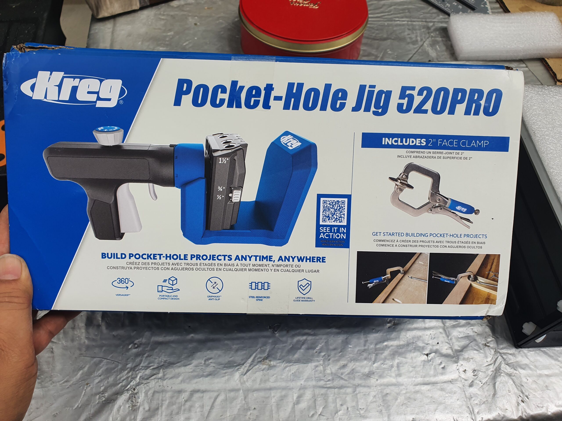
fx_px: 422
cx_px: 281
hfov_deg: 67.3
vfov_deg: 53.1
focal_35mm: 26
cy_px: 210
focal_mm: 4.32
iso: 50
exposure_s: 1/285
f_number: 2.4
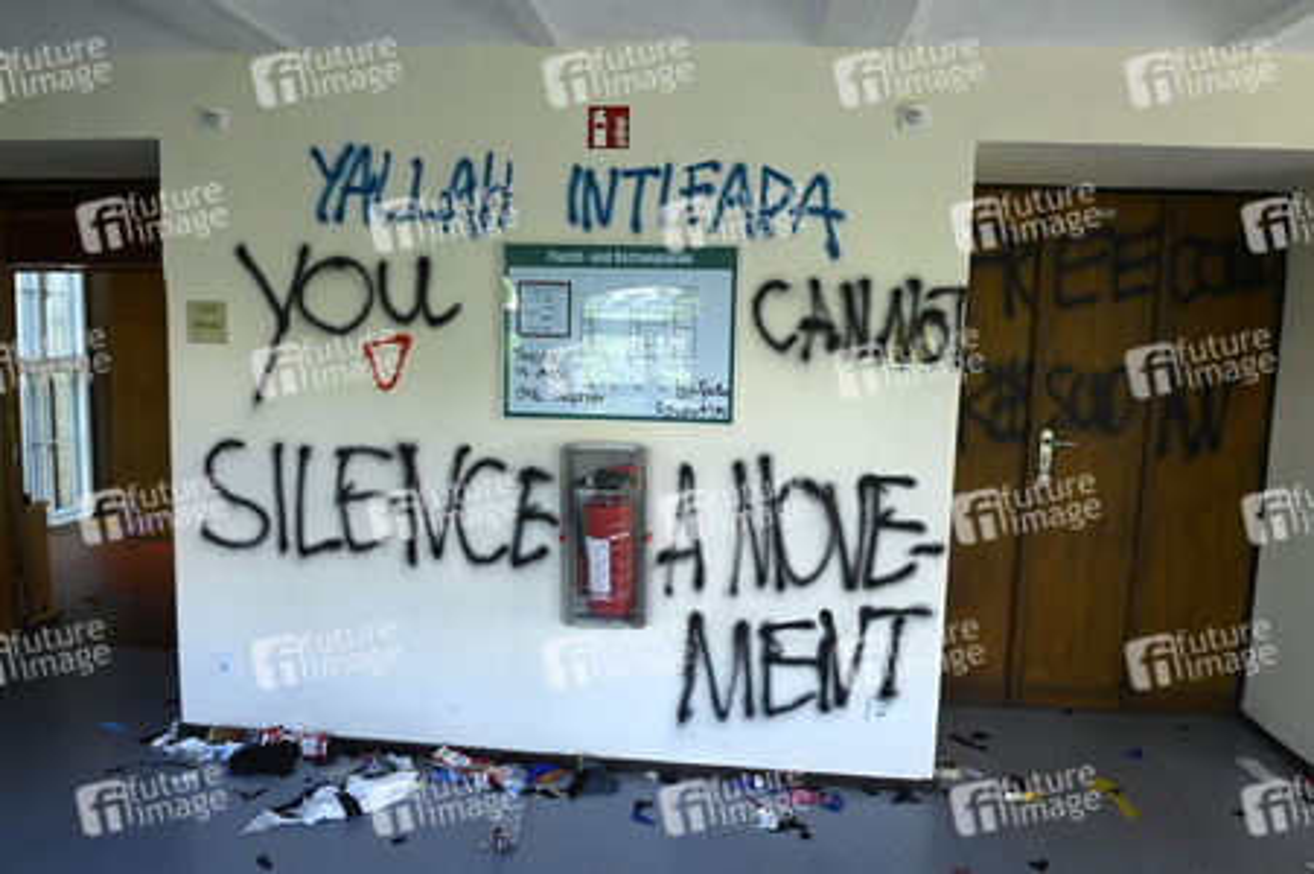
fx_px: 875
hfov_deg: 73.8
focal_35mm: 24
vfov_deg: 53.1
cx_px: 657
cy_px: 437
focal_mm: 24
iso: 4000
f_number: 10
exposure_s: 1/200
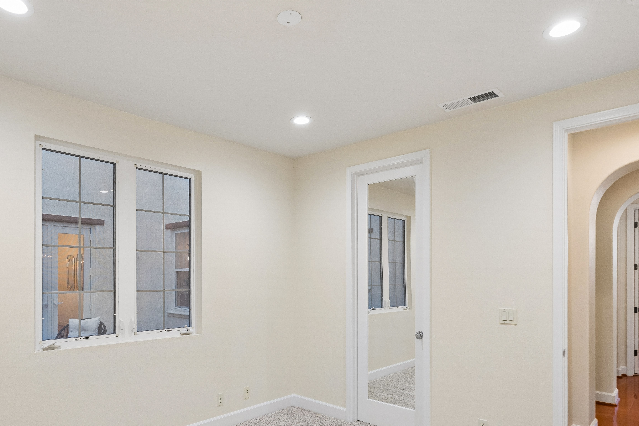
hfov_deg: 76.0
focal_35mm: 23
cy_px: 289
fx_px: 403
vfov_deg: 54.4
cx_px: 258
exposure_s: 1/15
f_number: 7.1
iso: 400
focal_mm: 15.5
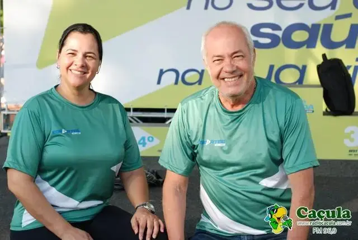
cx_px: 179
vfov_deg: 18.2
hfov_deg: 27.0
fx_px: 746
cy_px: 120
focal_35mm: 75
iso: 125
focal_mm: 50
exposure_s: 1/125
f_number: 5.6
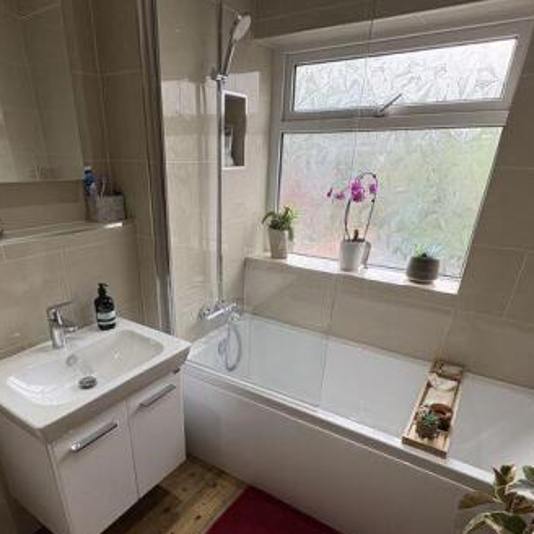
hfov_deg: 69.4
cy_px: 339
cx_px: 234
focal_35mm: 22
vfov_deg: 68.3
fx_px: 384
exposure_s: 1/128
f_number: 2.2
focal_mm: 2.22
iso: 80
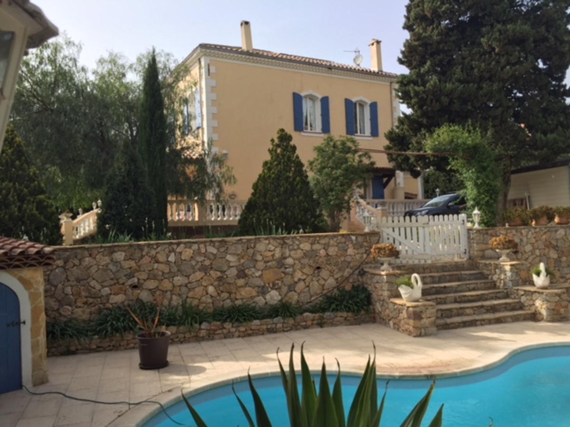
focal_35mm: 29
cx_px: 285
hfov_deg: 61.7
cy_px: 214
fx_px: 478
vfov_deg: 48.2
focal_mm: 4.15
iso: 32
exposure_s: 1/1130
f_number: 2.2
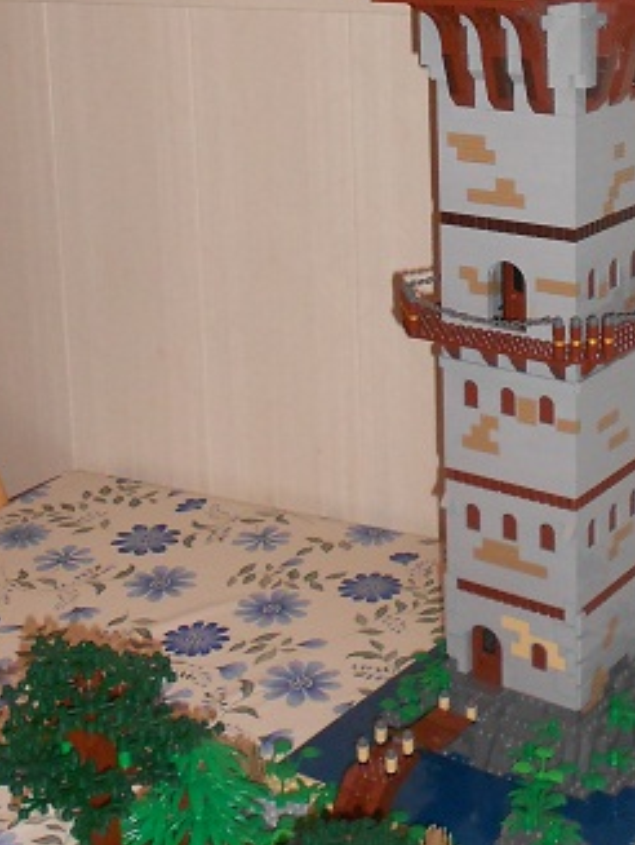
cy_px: 168
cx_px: 462
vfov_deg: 30.9
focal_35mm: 61
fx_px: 1489
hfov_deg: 23.9
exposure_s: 1/25
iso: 200
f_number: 3.2
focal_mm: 4.6
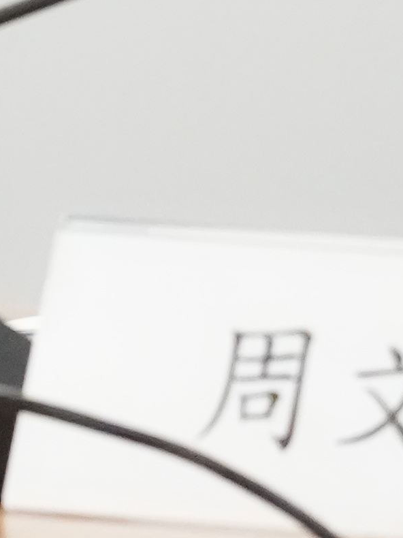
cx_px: -613
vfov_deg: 1.5
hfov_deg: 1.1
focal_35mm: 1348
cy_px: -513
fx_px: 20936
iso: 10000
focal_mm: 158
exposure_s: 1/250
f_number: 4
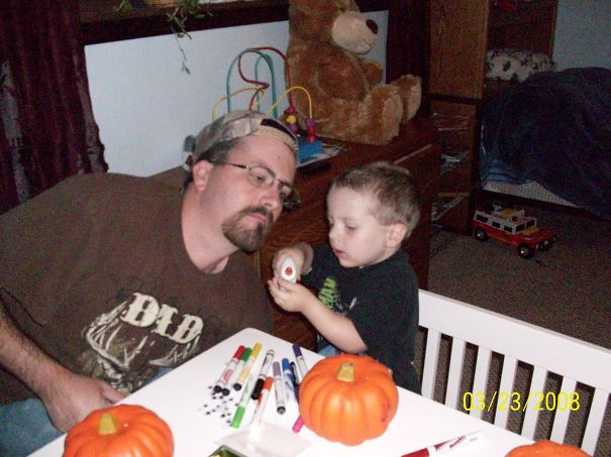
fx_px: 600
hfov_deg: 54.0
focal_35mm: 34
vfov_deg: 41.8
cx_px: 306
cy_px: 228
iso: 800
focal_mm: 5.7
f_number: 2.8
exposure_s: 1/128
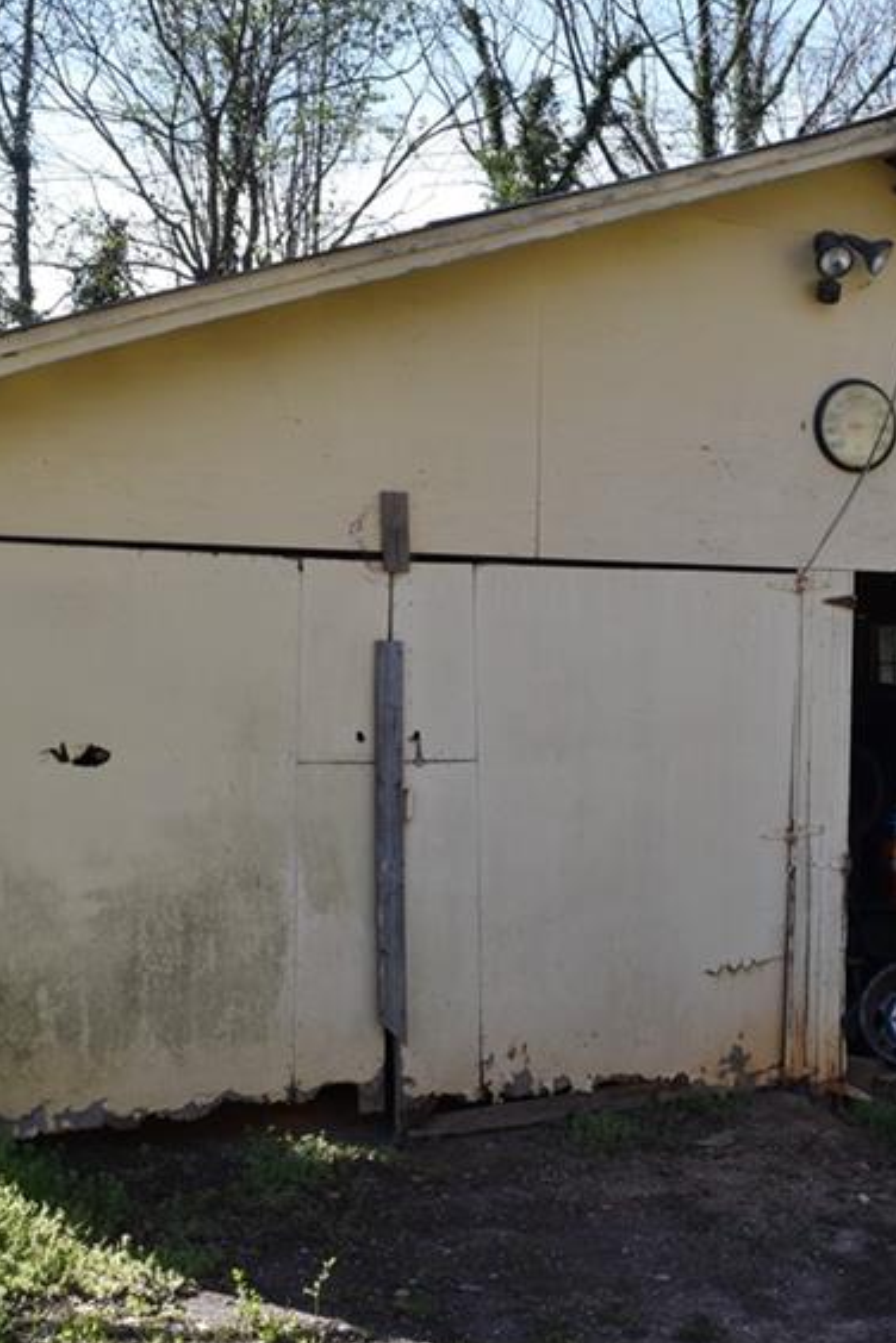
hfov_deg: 27.0
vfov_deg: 40.3
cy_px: 679
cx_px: 717
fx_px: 1829
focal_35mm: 49
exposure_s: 1/250
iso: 400
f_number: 10
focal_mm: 18
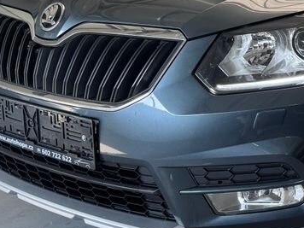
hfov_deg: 25.3
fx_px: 606
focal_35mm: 69
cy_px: 8
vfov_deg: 20.7
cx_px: 366
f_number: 1.78
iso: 160
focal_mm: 6.76
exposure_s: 1/121
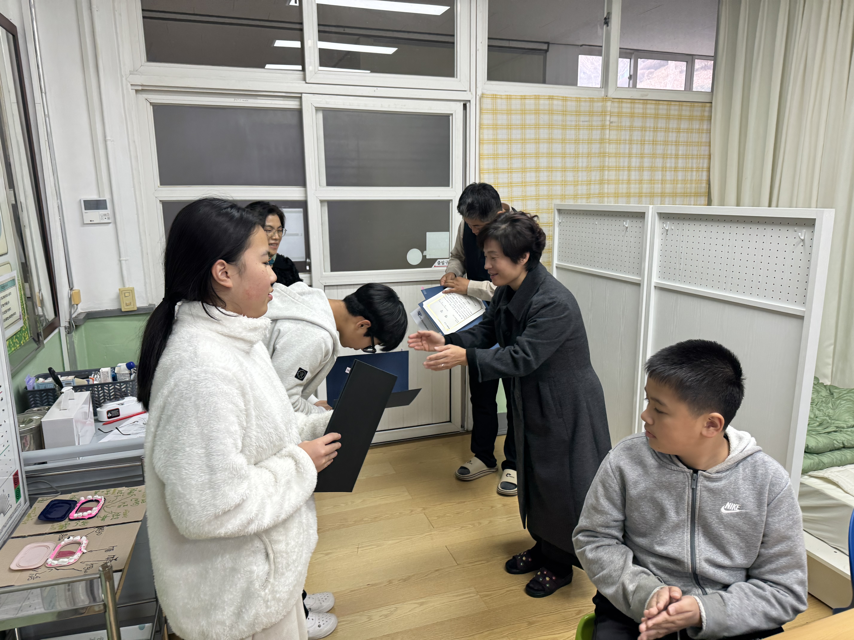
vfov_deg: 56.8
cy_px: 320
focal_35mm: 24
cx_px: 427
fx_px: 592
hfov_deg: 71.6
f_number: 1.78
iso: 160
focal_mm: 6.76
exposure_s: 1/121
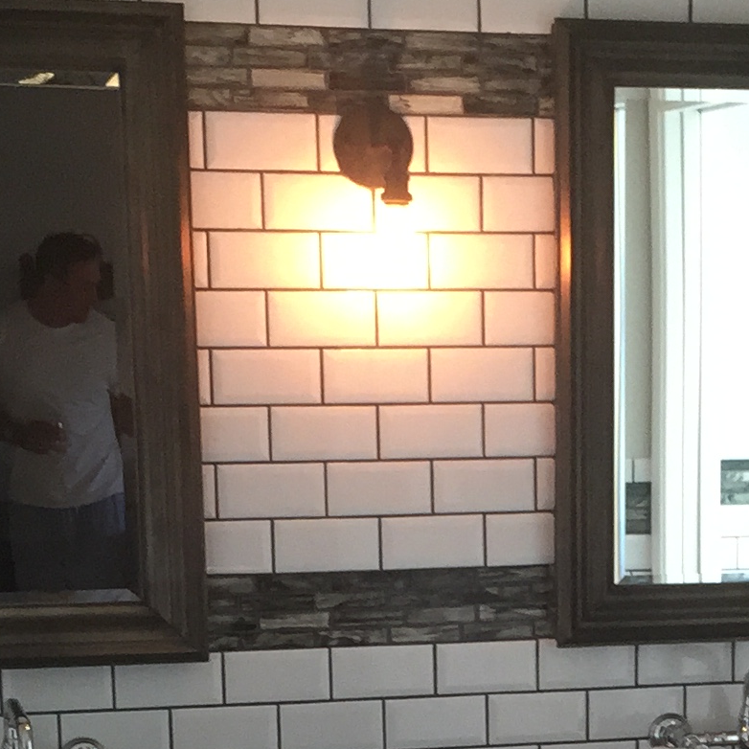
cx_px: 675
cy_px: 943
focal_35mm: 107
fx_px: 2619
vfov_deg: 15.6
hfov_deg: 16.1
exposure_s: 1/30
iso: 125
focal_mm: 4.15
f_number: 2.2
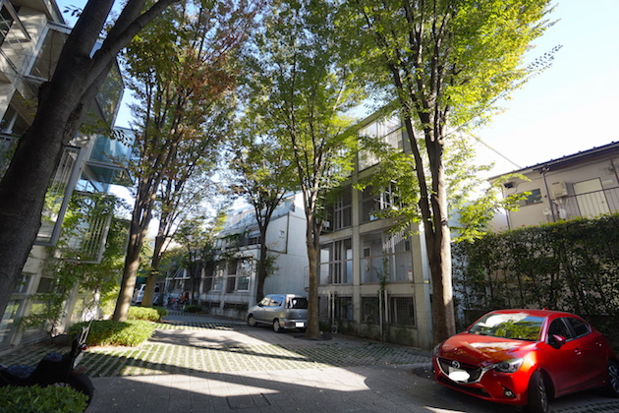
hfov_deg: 95.0
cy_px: 206
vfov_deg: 72.1
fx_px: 284
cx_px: 310
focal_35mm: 16
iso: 200
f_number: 6.3
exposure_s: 1/80
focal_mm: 11
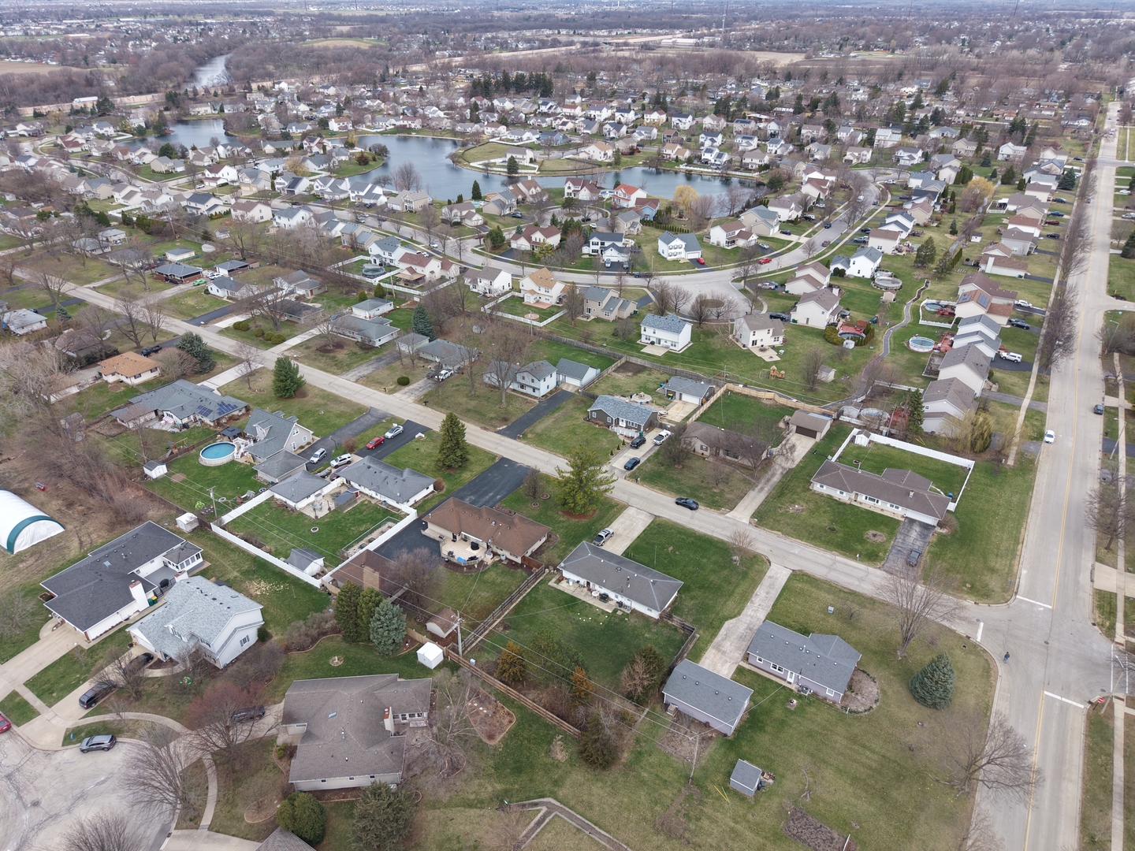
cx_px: 568
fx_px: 787
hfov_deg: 71.6
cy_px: 426
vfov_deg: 56.8
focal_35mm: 24
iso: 140
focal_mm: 8.67
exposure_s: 1/1500
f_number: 1.8
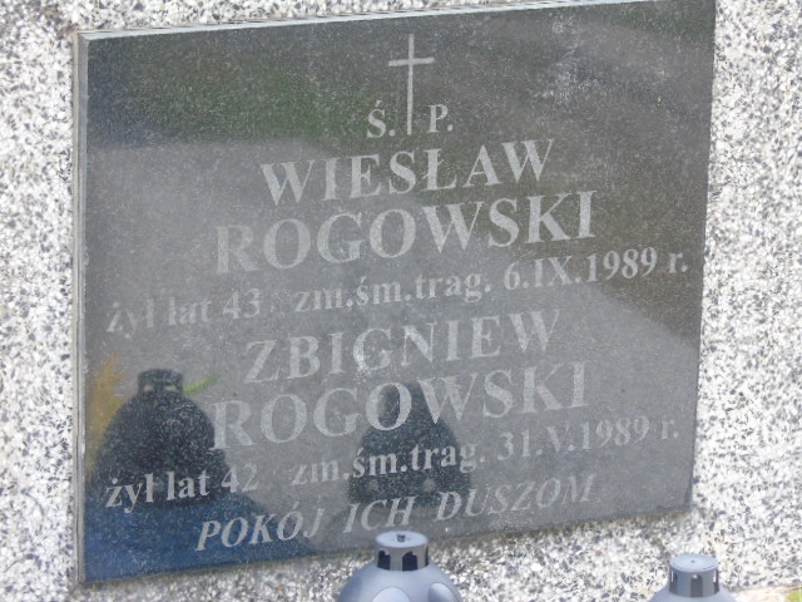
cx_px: 401
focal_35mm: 186
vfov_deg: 8.0
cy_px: 301
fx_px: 4309
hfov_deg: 10.6
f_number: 5
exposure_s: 1/125
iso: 400
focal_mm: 33
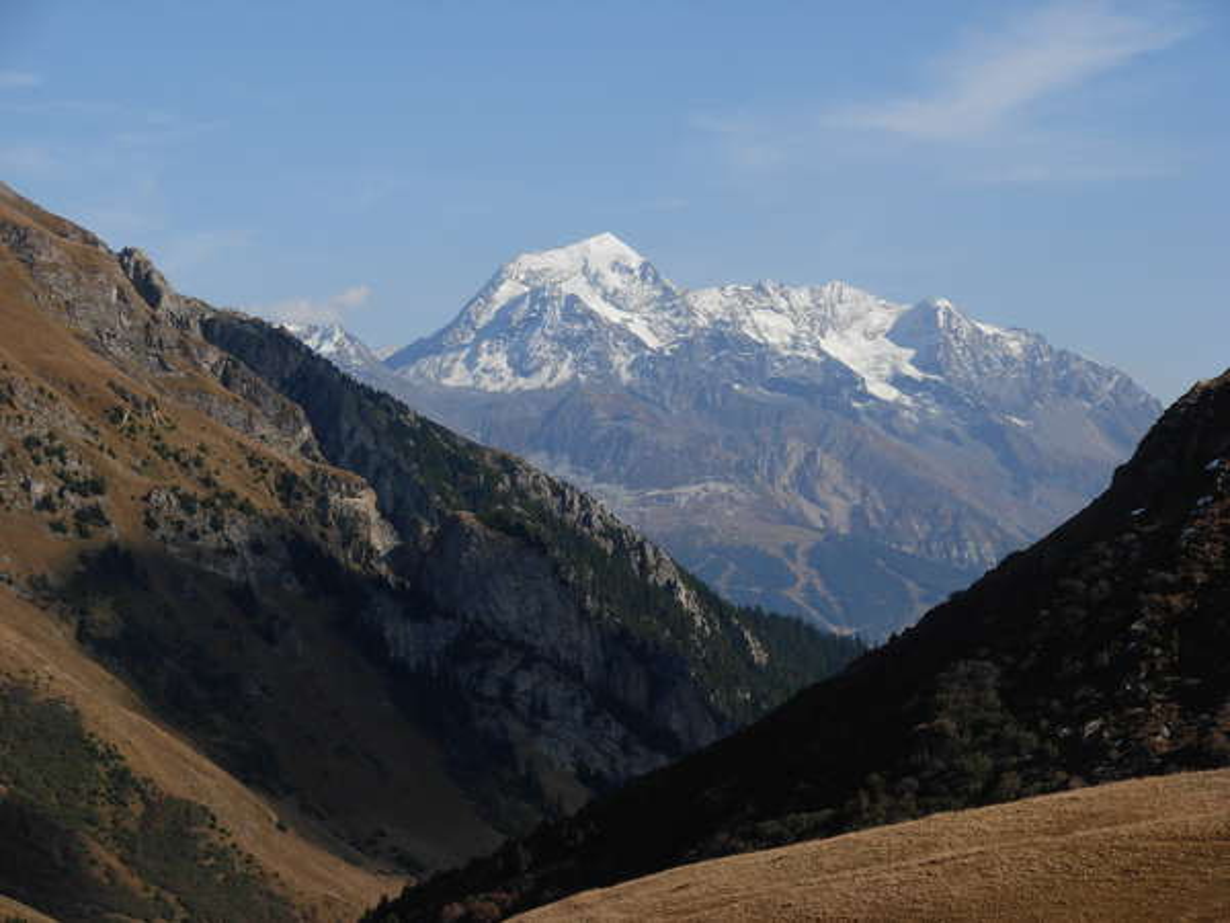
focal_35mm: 112
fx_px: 3980
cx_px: 615
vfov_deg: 13.2
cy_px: 462
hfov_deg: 17.6
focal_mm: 18.6
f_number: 7.1
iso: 79
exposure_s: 1/395
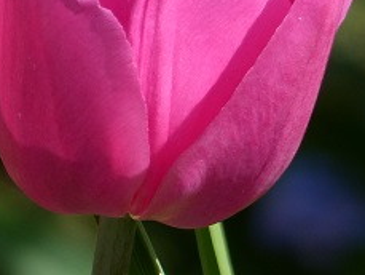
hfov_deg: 1.1
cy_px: -9
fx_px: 19327
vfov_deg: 0.8
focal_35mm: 1832
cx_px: 124
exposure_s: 1/500
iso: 100
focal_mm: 108
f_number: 4
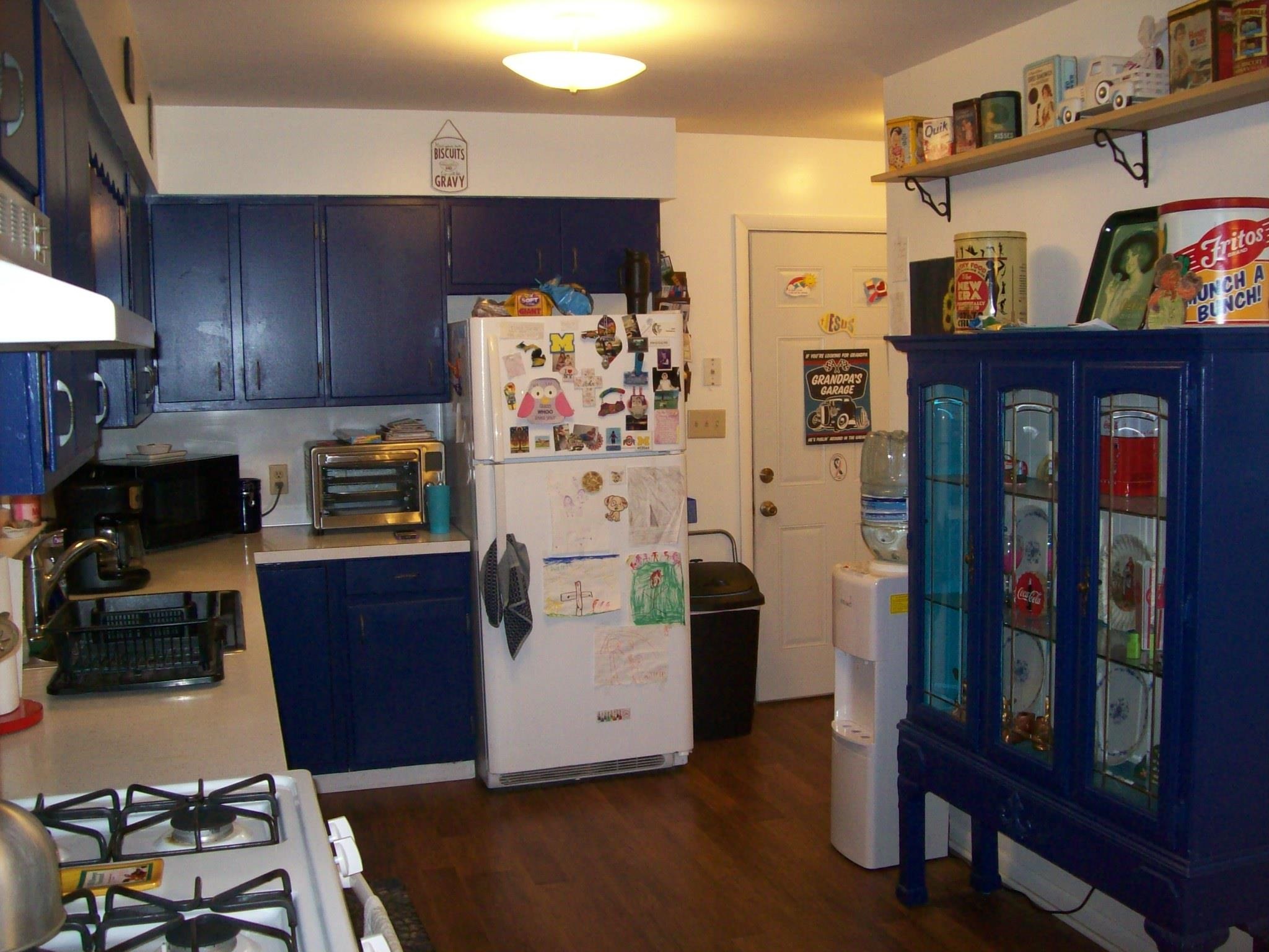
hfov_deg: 51.4
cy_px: 476
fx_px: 1320
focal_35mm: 36
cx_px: 634
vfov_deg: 39.7
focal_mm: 6
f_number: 2.7
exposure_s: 1/64
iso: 200
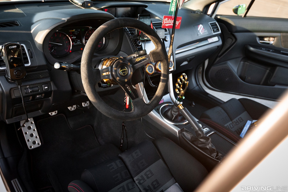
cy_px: 94
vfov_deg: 49.5
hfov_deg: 69.4
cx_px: 138
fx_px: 208
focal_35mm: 26
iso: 2000
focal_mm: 25
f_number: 4
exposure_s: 1/320
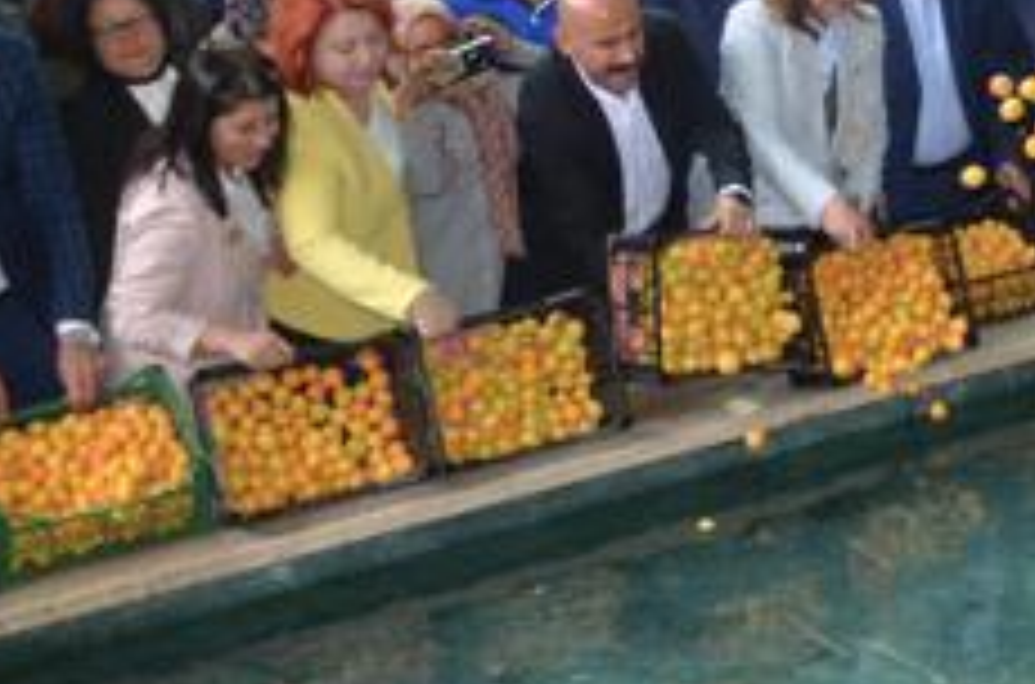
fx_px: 4053
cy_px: 252
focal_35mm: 141
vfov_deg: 9.6
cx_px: 1208
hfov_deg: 14.2
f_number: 4.5
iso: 250
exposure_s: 1/125
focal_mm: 35
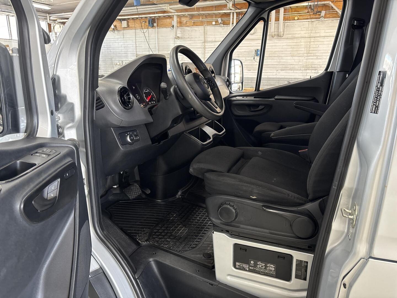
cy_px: 149
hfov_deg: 67.3
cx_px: 198
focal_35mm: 26
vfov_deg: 53.1
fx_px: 298
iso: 200
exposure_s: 1/50
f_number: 1.6
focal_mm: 5.96
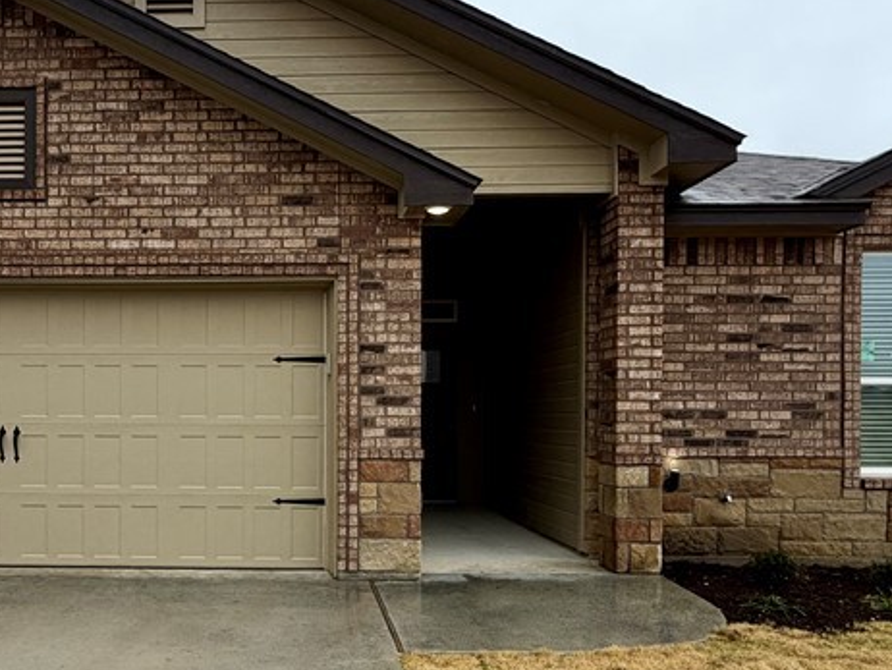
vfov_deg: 45.1
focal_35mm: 31
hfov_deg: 56.4
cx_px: 265
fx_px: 799
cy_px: 423
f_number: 2.2
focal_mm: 2.22
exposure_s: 1/502
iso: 50
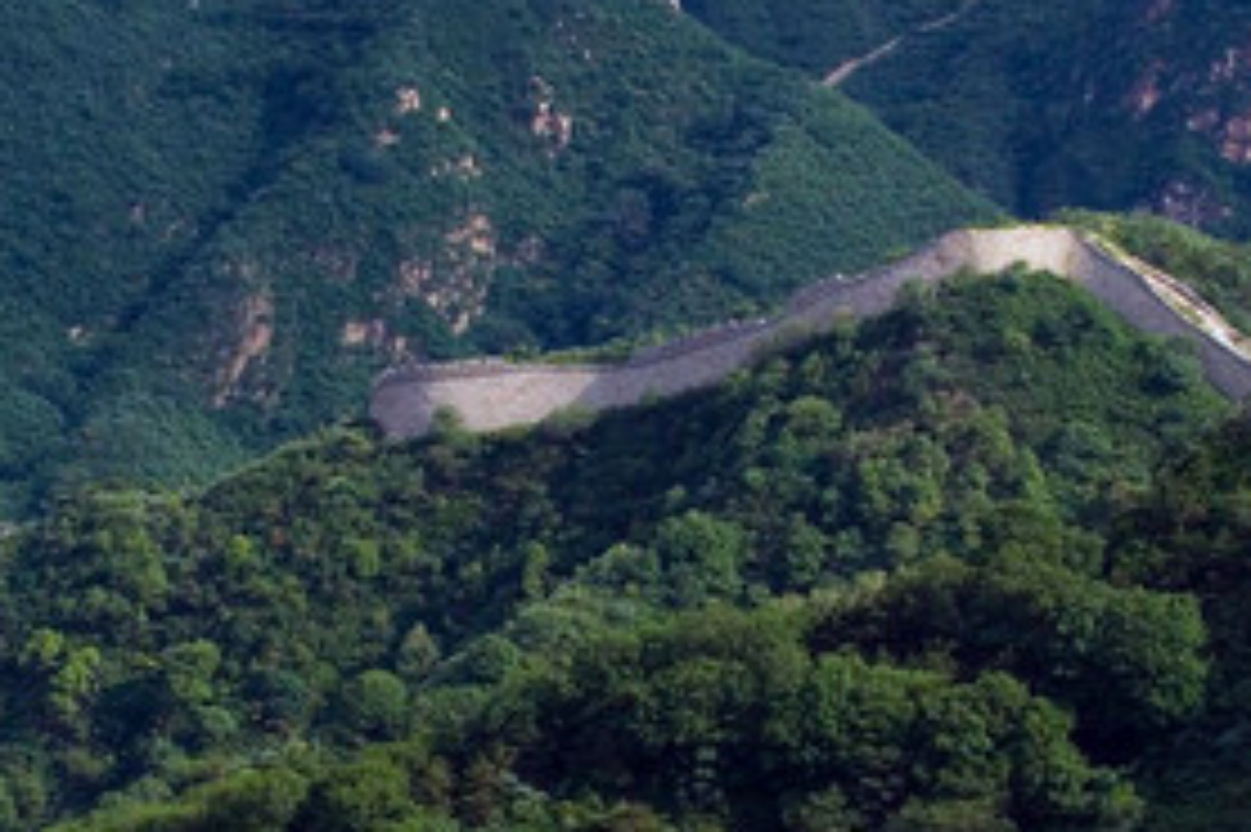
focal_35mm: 121
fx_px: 4202
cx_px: 418
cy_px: 643
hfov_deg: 16.9
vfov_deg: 11.3
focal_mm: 28
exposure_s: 1/350
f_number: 9.5
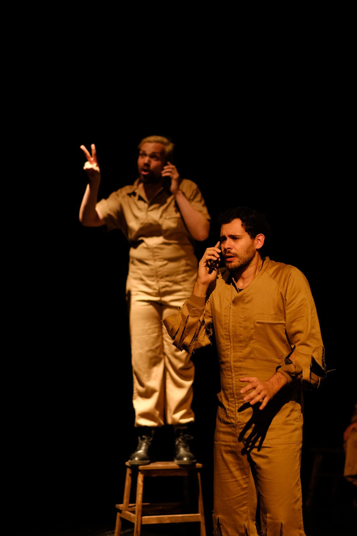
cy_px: 268
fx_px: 1249
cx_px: 178
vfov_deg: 24.2
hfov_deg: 16.3
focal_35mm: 84
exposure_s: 1/500
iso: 1600
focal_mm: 56
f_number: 1.2
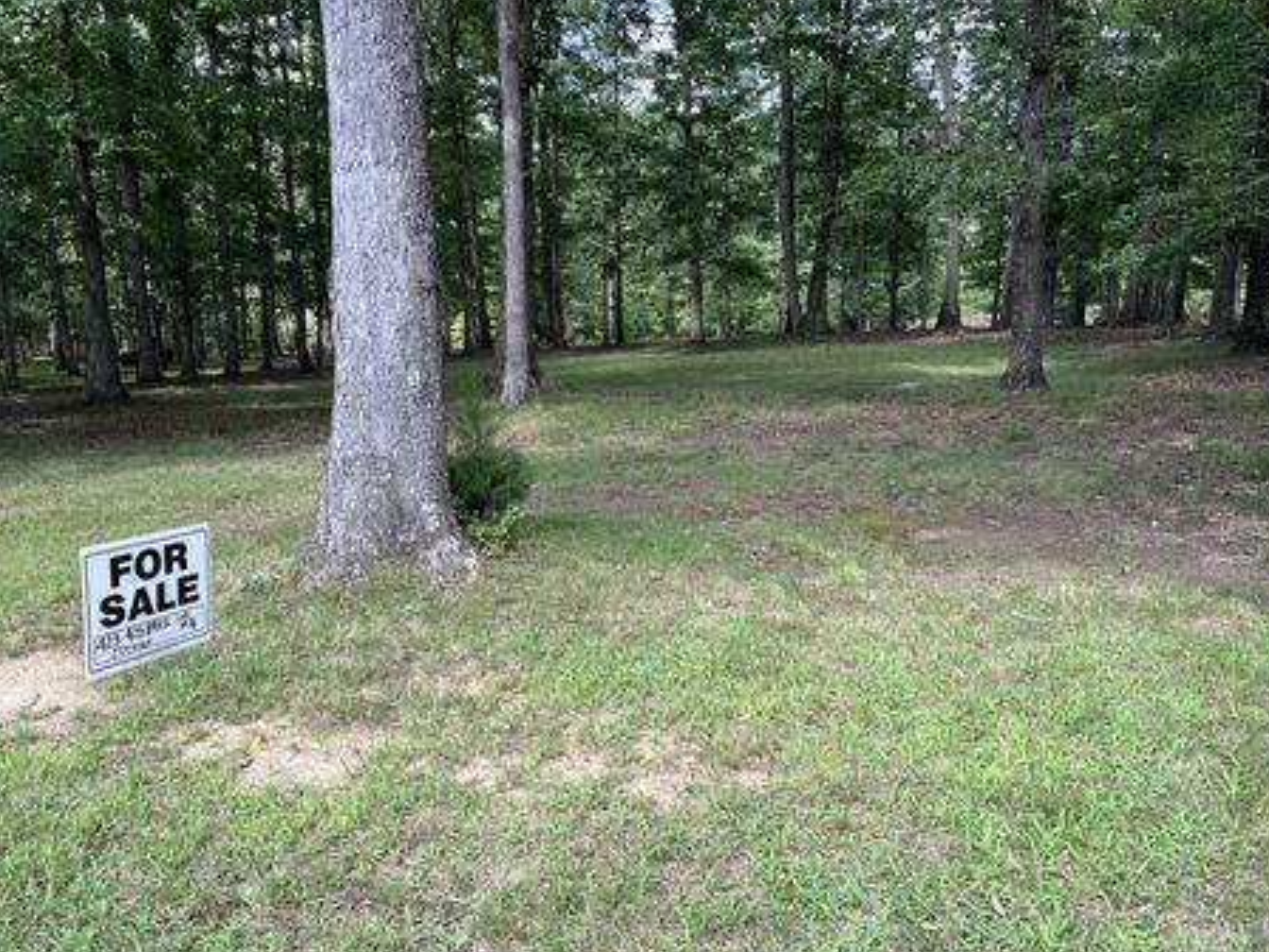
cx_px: 612
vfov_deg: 48.2
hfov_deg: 61.6
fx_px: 1063
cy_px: 514
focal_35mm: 29
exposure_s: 1/362
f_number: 1.6
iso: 50
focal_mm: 5.1
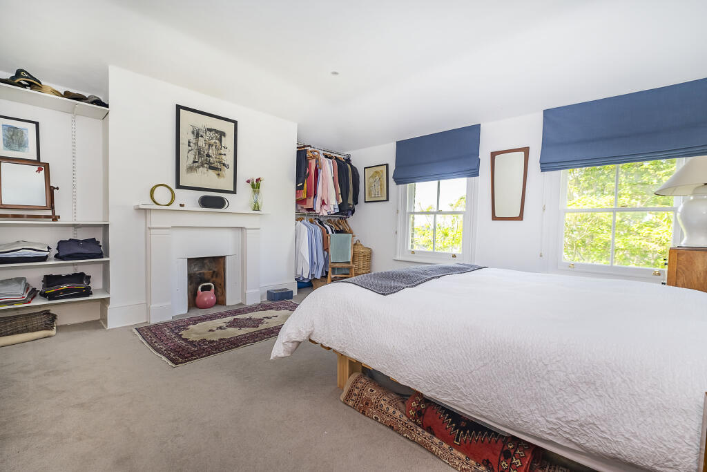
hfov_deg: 100.4
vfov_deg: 77.3
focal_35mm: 15
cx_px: 354
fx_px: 295
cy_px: 236
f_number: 5
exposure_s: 1/80
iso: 400
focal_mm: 10
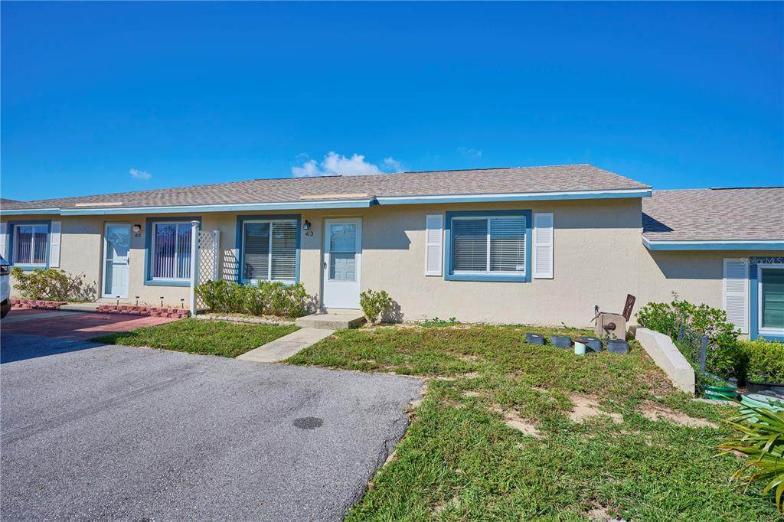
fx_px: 414
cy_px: 261
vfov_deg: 64.5
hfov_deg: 86.9
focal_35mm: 19
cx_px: 392
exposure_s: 1/500
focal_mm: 19
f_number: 8
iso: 100
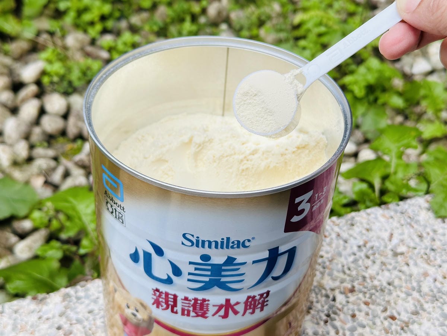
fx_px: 620
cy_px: 168
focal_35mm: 48
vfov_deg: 30.3
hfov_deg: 39.7
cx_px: 224
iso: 64
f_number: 1.78
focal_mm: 6.86
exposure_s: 1/386
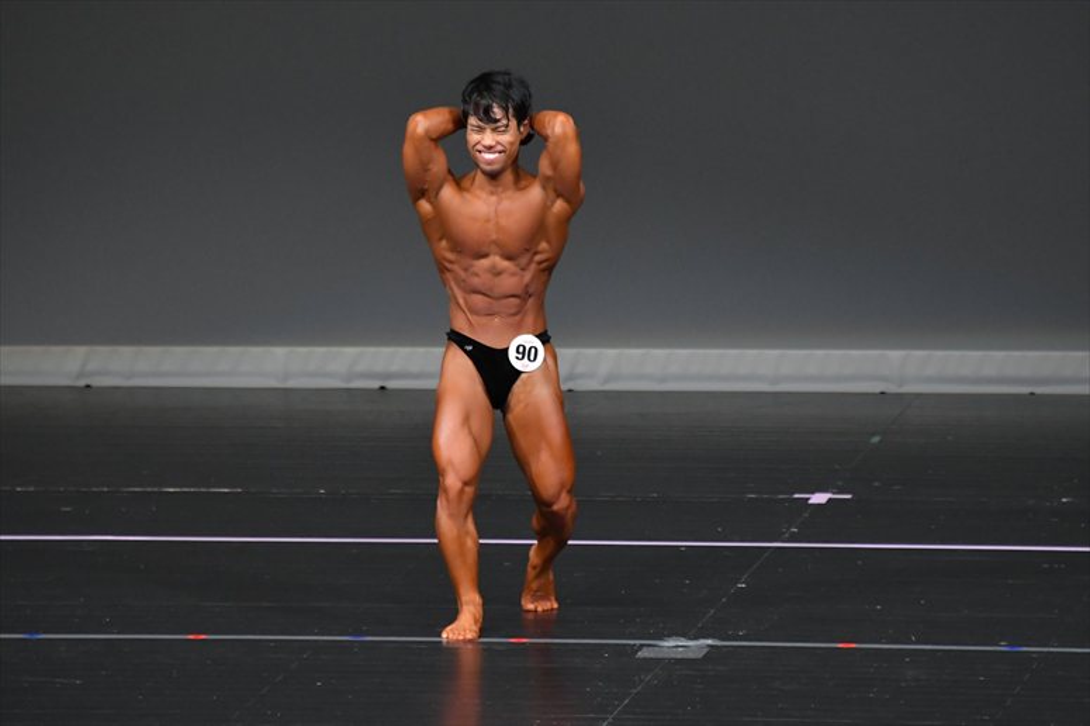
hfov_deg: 5.5
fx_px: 11349
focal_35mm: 375
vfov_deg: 3.7
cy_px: 363
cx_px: 545
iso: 4000
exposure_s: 1/400
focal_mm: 250
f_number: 5.6
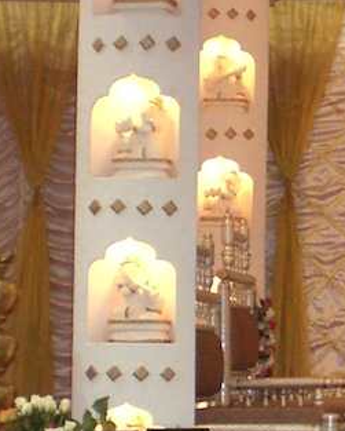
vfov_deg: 13.5
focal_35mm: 142
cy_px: 286
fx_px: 1810
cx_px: 478
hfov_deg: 10.6
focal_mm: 6.3
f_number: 3.1
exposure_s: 1/60
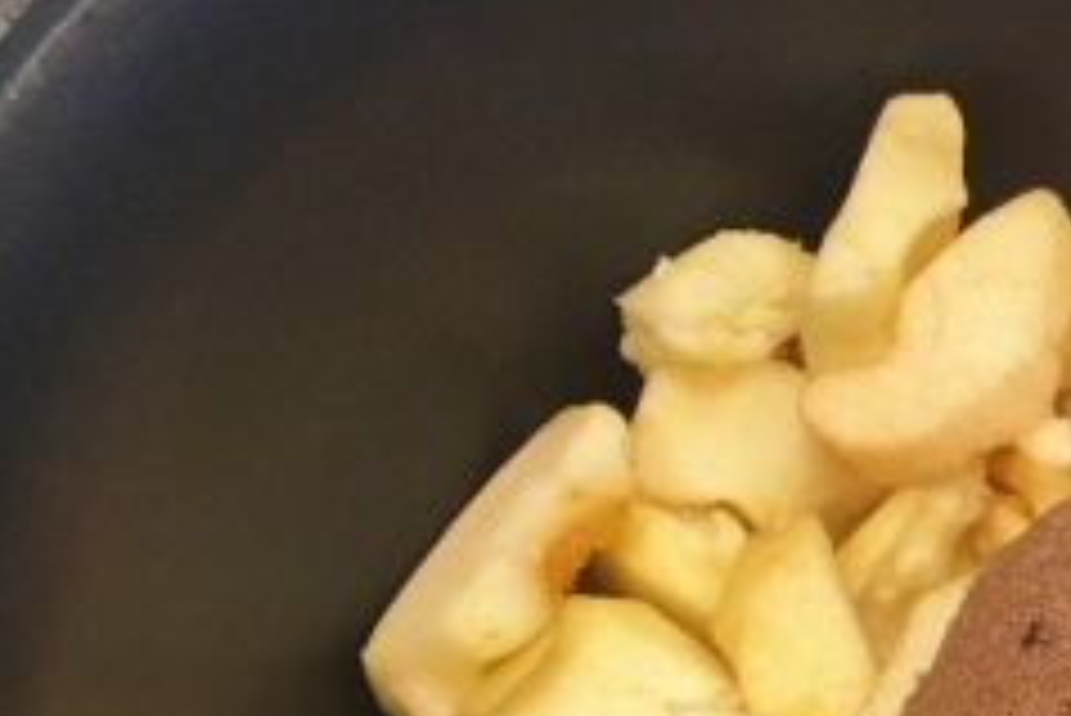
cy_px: 675
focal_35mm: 81
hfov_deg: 22.2
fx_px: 2411
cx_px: 1436
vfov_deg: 16.6
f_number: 2.2
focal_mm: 4.15
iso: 50
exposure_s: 1/15
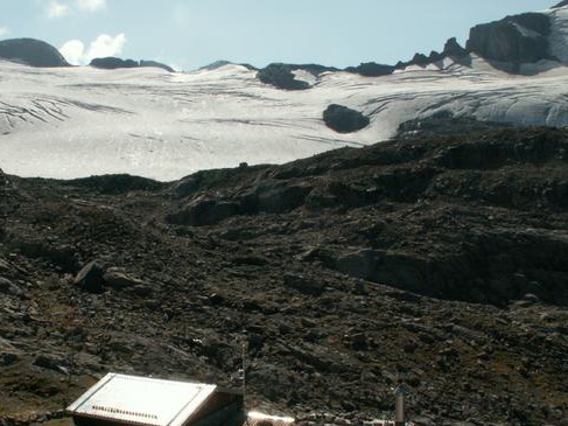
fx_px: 755
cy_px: 261
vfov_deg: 31.4
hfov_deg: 41.1
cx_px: 227
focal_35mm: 46
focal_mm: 5.86
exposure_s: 1/500
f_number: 8
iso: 100
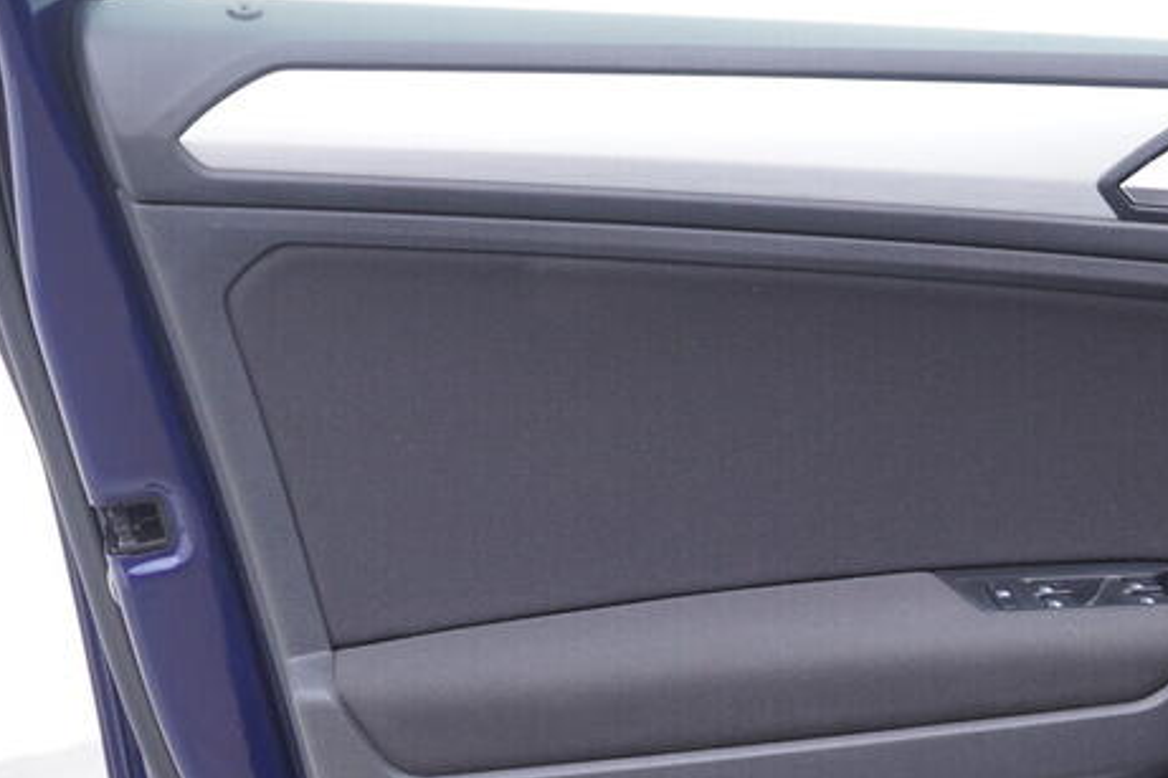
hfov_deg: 24.6
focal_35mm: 80
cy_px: 794
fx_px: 2594
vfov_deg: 16.7
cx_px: 1077
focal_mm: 24
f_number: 2.8
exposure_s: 1/40
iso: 160
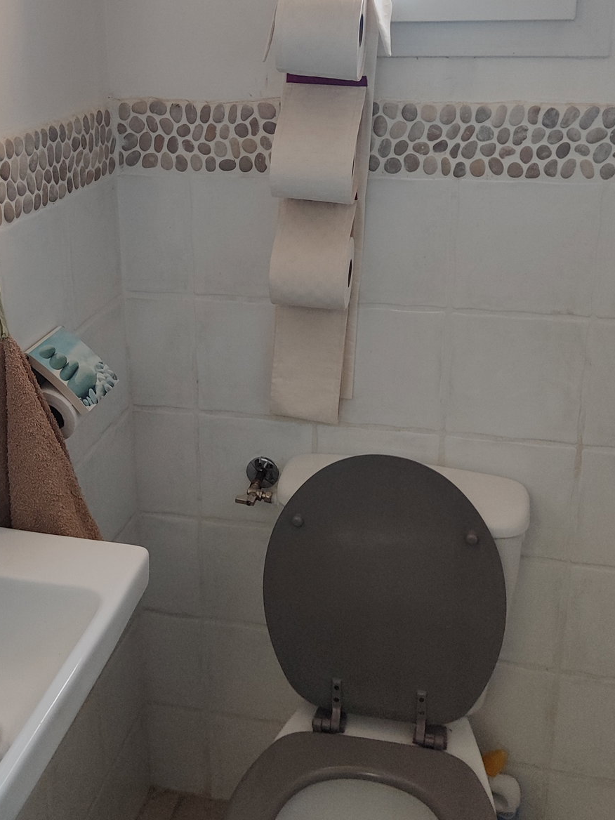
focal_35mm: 42
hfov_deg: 34.2
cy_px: 328
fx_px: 995
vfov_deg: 44.6
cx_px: 227
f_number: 1.88
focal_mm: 5.59
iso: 260
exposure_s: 1/50
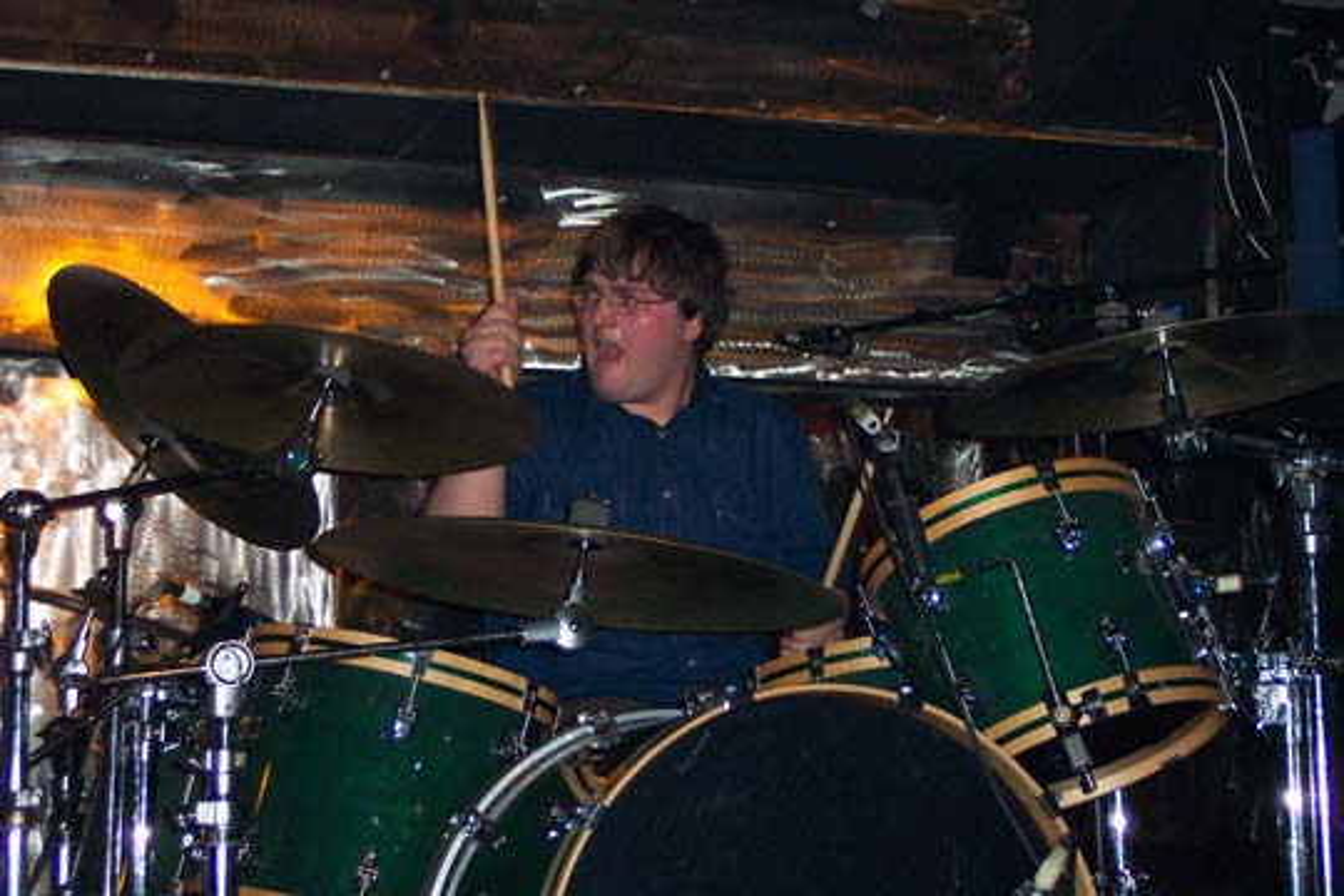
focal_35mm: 76
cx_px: 672
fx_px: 2837
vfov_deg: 17.9
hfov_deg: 26.7
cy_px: 448
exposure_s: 1/60
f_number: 4
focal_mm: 16
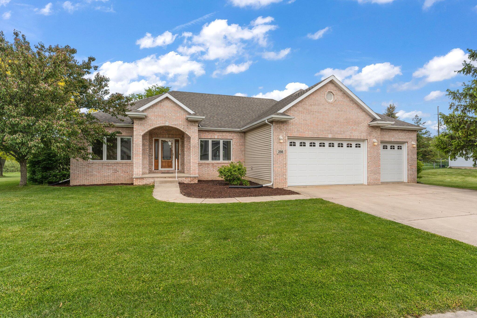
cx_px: 238
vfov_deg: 68.9
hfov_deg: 91.6
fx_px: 232
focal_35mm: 18
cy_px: 159
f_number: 10
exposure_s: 1/60
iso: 400
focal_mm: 17.5
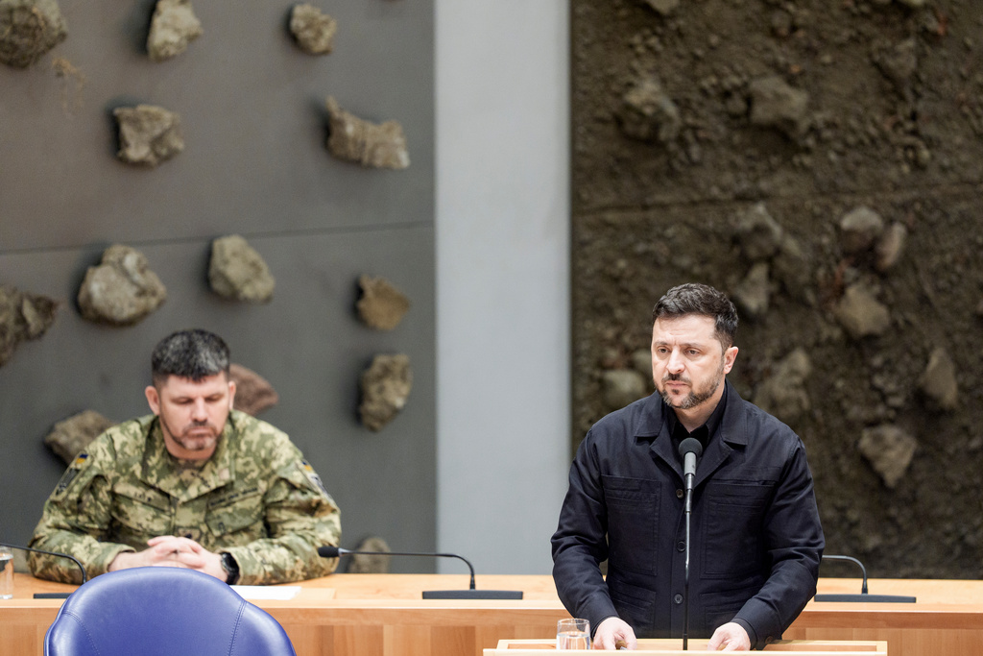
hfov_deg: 6.9
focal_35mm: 300
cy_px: 328
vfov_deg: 4.6
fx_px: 8192
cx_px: 492
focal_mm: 300
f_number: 2.8
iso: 2000
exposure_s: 1/160
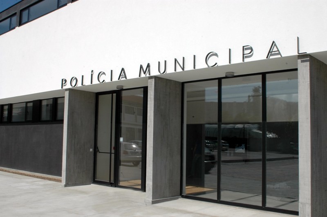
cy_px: 108
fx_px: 327
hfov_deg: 53.2
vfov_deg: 36.8
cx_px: 164
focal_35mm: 36
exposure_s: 1/200
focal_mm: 24
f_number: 16
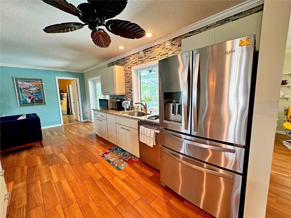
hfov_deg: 102.1
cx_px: 146
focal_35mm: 14
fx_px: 118
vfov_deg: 85.7
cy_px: 109
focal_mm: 2.22
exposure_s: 1/60
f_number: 2.2
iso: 200
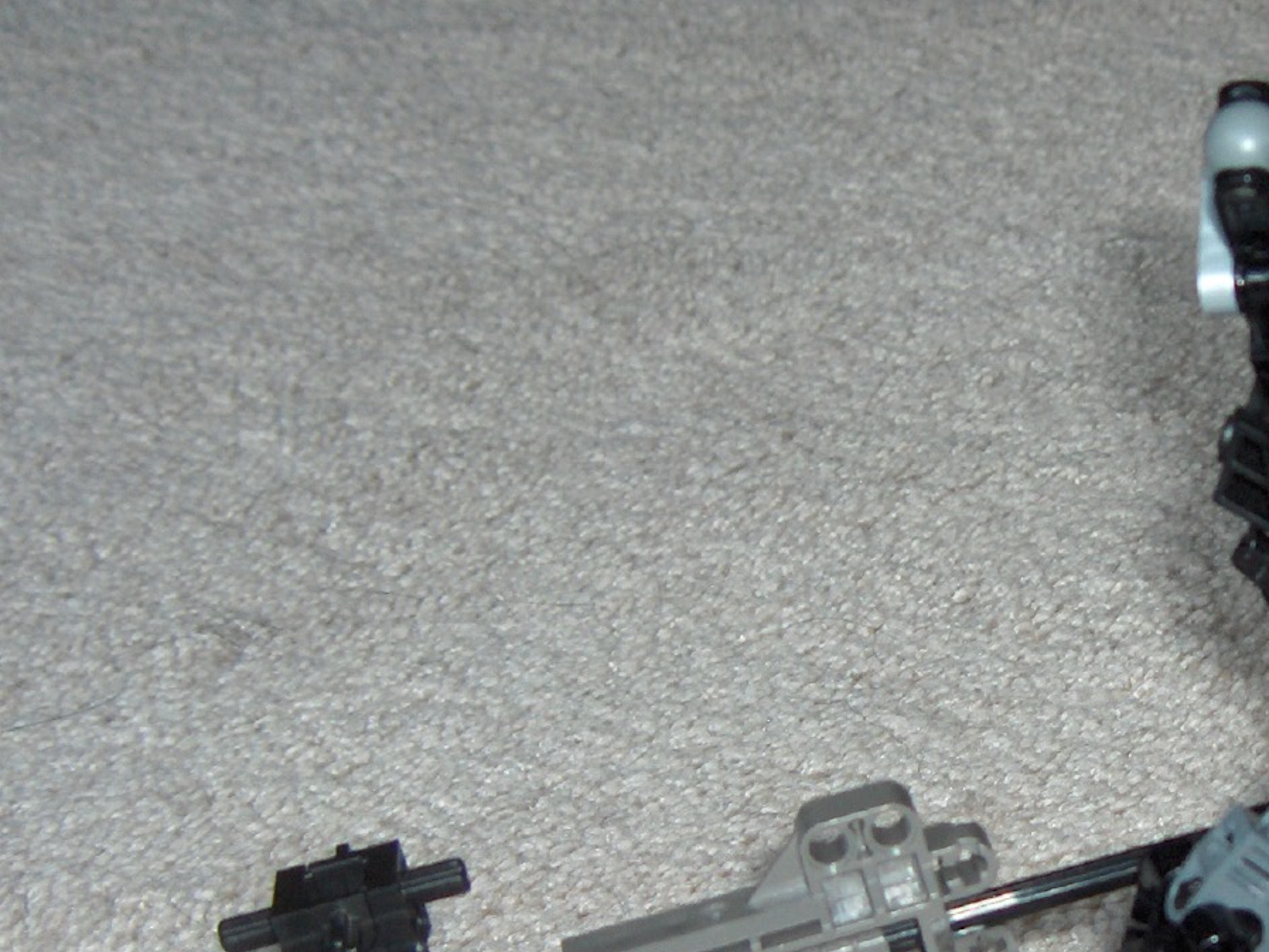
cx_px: 1222
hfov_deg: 21.4
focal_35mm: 89
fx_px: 3263
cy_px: 702
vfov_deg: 16.5
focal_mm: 8
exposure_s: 1/60
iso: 100
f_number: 2.8
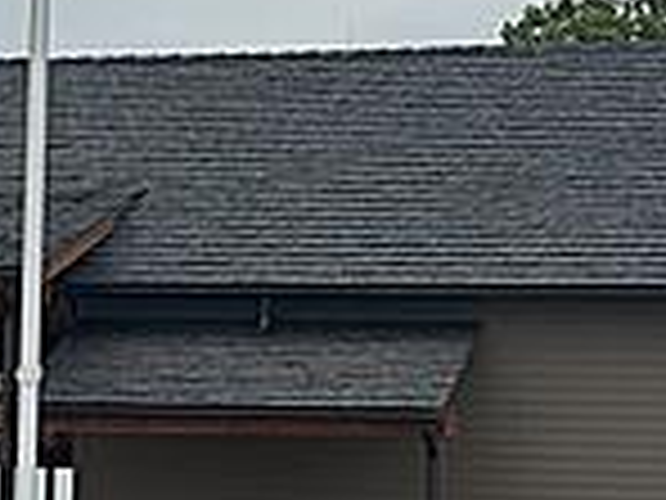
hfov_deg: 10.7
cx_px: -752
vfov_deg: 8.9
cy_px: 293
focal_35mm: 166
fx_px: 3194
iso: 80
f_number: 1.78
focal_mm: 6.86
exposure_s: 1/1639
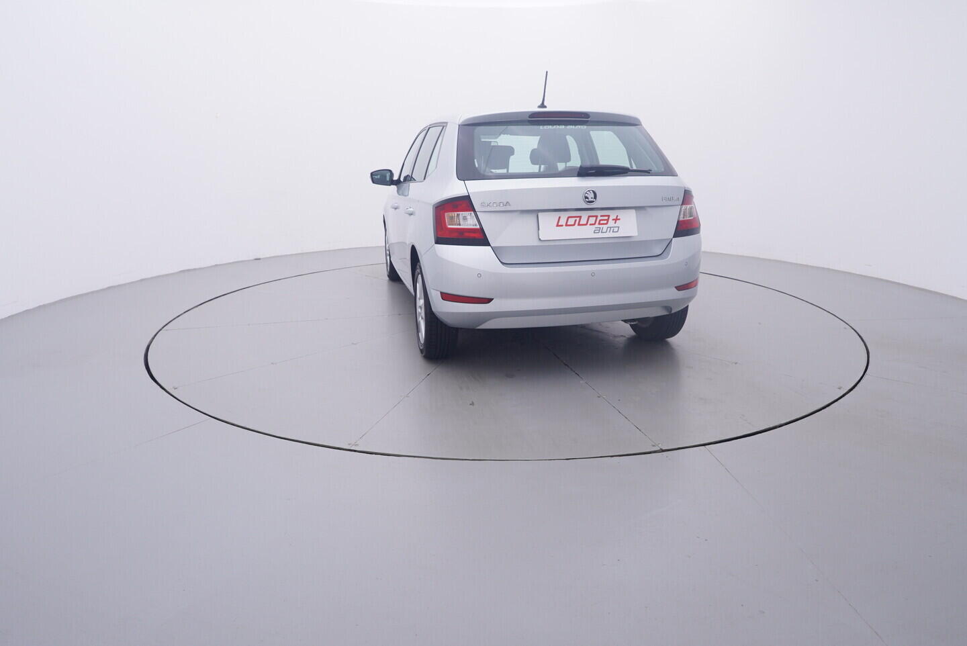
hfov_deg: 77.3
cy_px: 323
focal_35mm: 22
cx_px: 484
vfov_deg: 56.2
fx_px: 605
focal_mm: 15
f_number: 5
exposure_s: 1/80
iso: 200
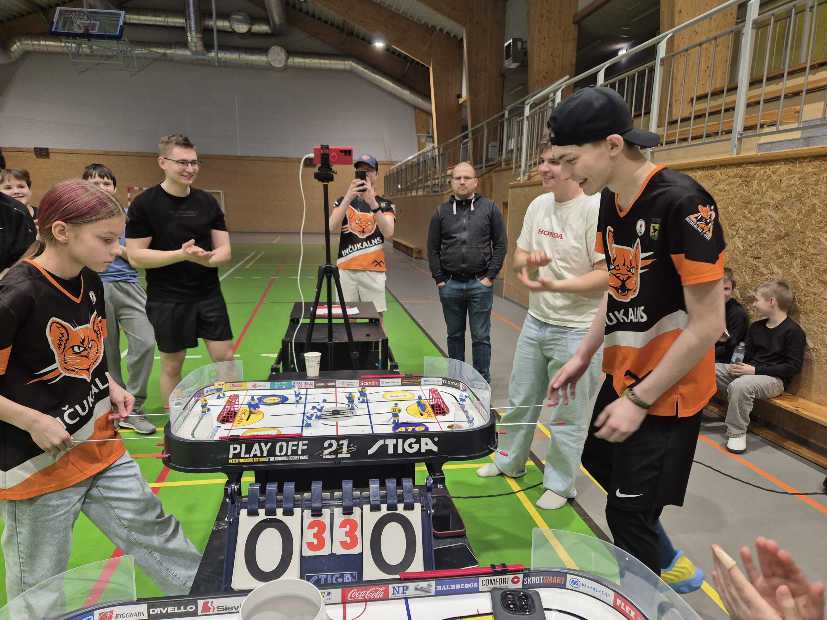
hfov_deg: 73.9
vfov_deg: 58.9
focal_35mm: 23
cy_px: 310
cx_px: 414
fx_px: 549
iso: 250
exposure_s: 1/100
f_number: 1.8
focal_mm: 5.4
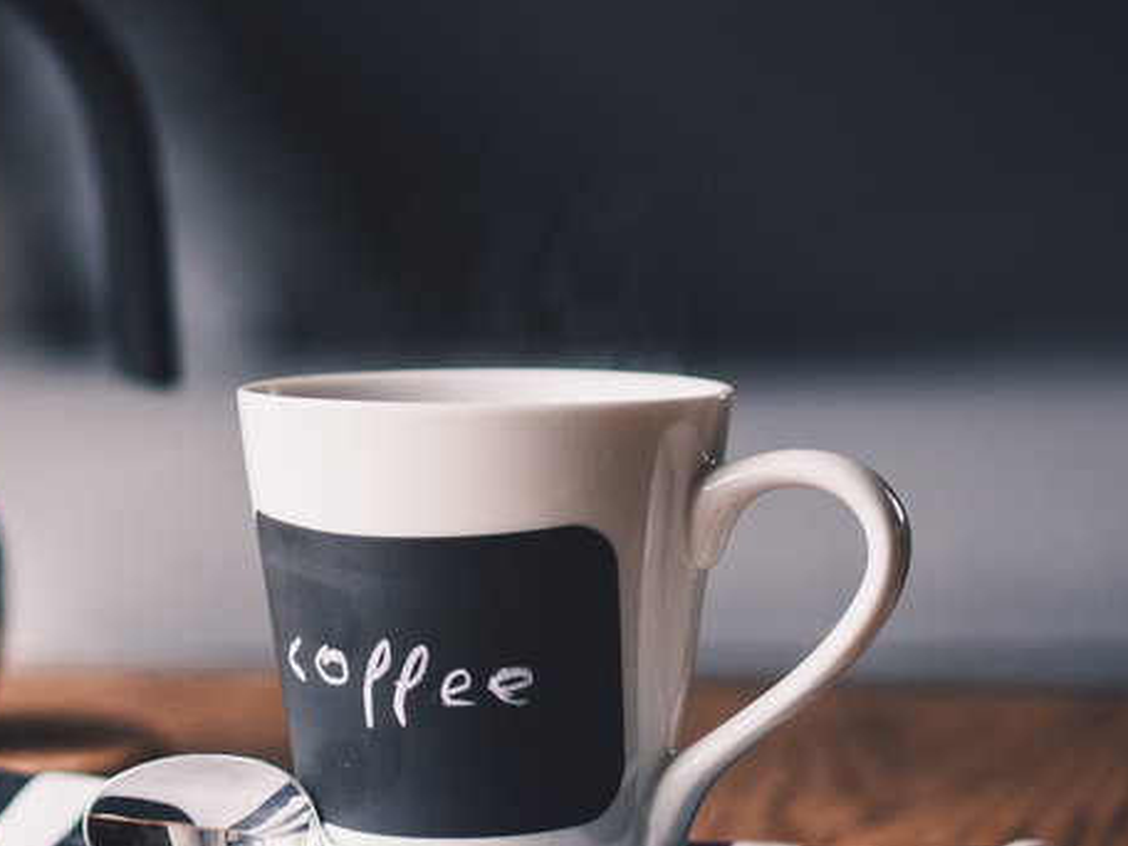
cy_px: 401
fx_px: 5149
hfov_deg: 12.4
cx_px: 203
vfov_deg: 9.4
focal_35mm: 158
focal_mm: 45
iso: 200
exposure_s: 1/125
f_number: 1.8
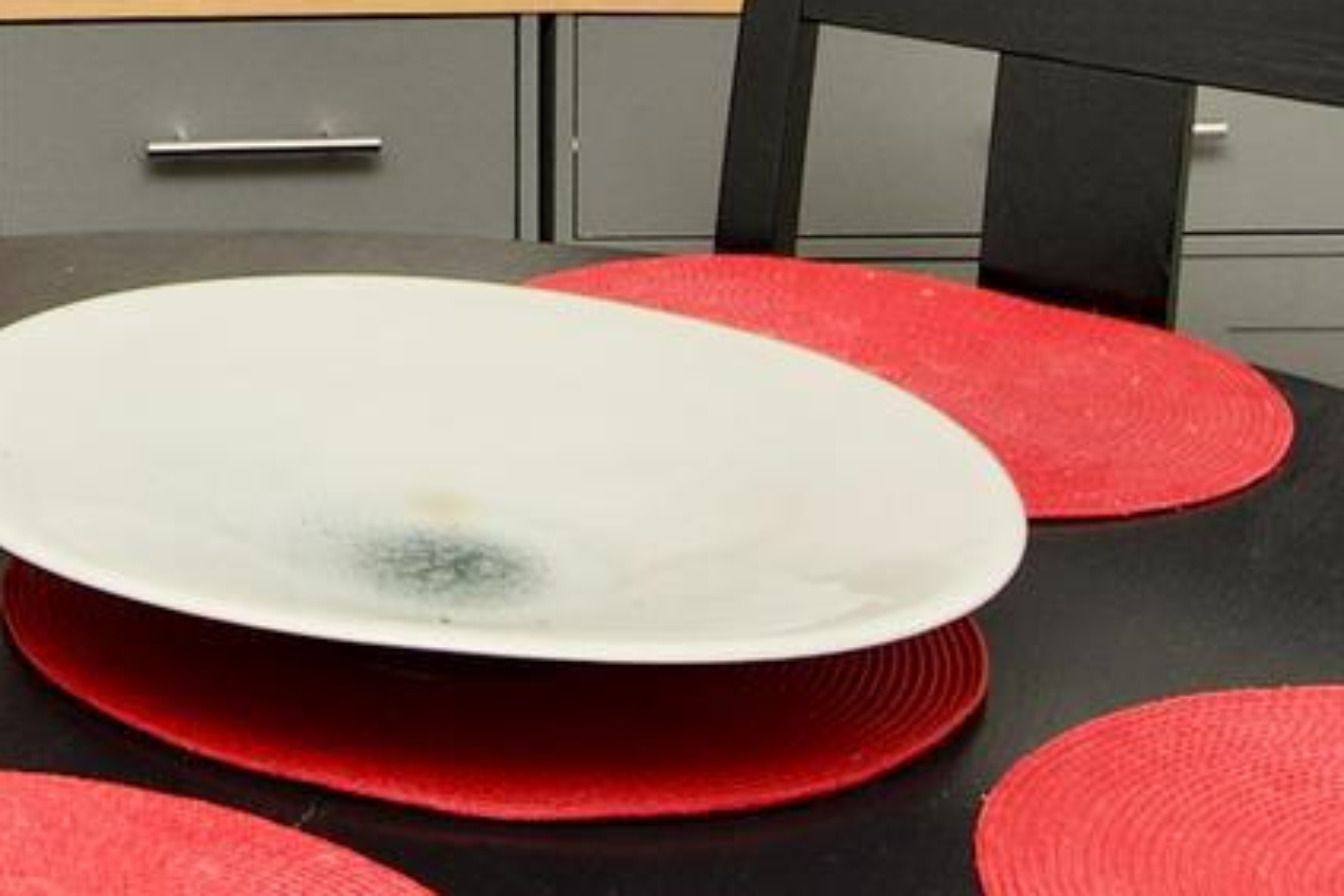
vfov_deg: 13.2
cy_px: -796
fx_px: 3434
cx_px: -257
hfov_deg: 20.7
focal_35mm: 92
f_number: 7.1
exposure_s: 1/160
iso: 400
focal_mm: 13
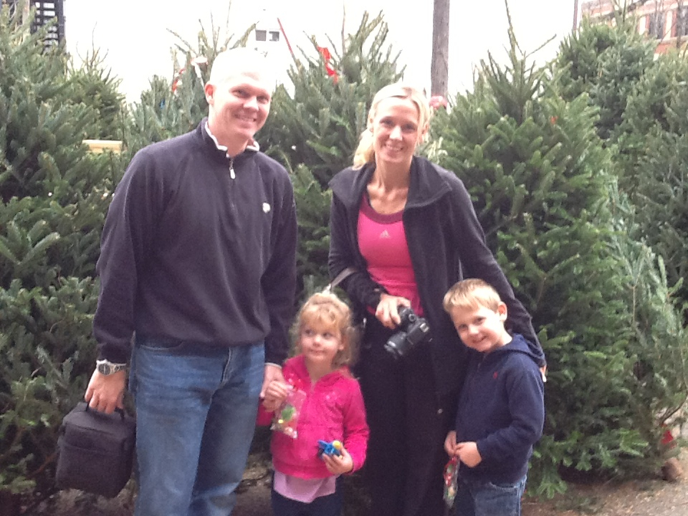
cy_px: 258
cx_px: 344
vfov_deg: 44.2
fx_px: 636
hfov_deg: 56.8
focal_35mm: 32
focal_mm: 2.03
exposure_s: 1/30
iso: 100
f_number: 2.4
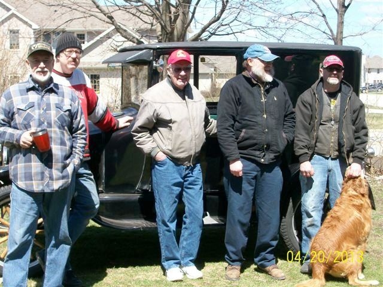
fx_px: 752
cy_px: 144
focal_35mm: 68
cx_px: 192
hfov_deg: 28.6
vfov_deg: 21.6
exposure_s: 1/250
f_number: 4.5
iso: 80
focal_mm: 12.1
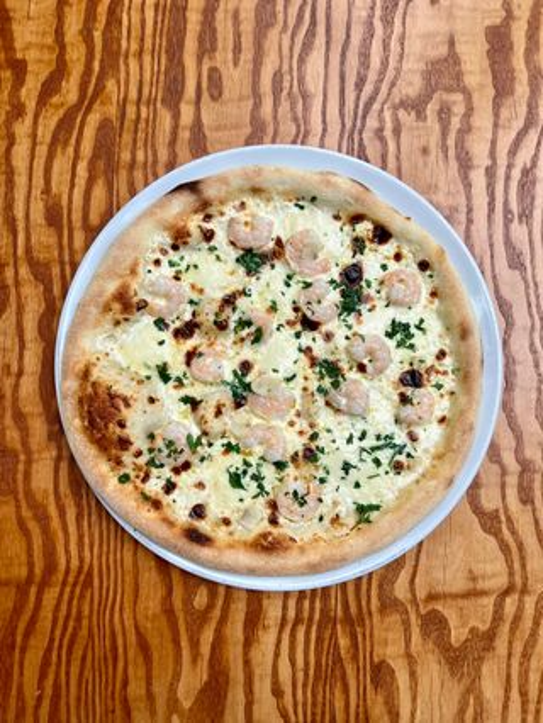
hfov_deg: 53.1
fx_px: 543
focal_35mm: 26
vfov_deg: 67.3
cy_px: 362
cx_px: 272
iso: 50
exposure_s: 1/1112
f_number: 1.5
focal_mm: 5.7
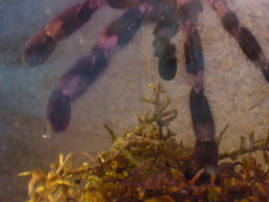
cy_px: 41
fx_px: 544
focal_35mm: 70
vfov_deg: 20.8
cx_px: 224
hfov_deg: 27.1
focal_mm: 6.1
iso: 100
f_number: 2.8
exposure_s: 1/40
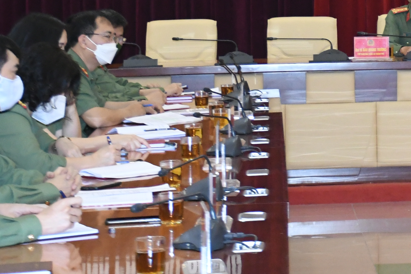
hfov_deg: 11.6
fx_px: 1998
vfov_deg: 7.8
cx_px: 455
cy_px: -73
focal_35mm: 175
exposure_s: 1/200
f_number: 4.2
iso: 2500
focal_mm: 38
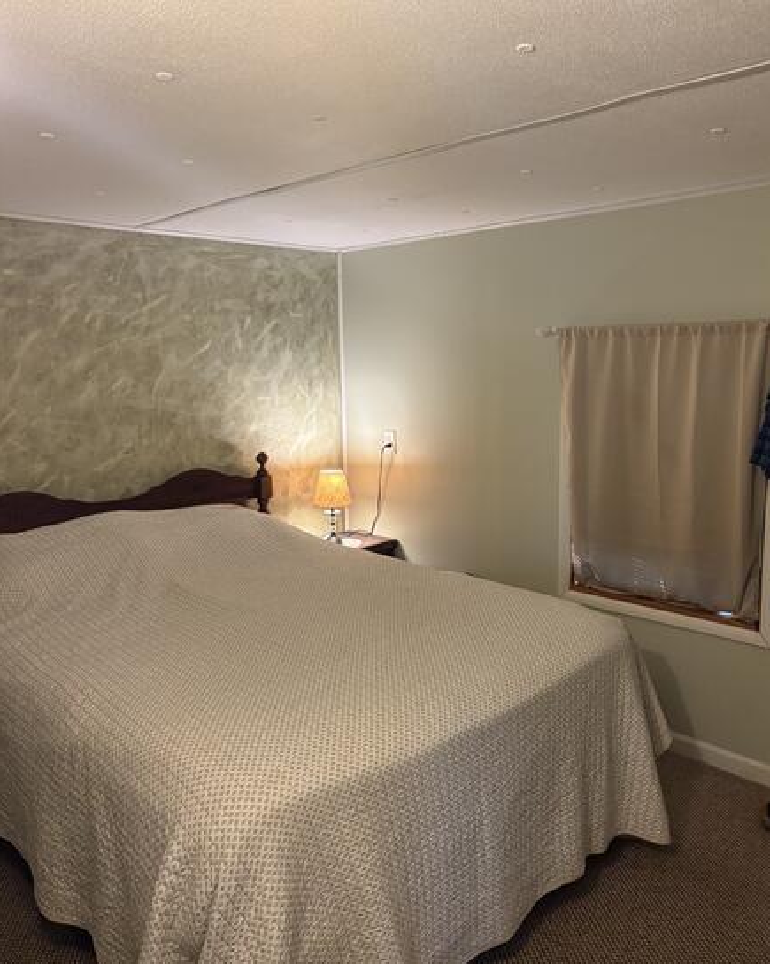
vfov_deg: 62.2
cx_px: 393
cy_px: 475
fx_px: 798
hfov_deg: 51.5
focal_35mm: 28
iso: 320
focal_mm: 5.96
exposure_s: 1/60
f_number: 1.6
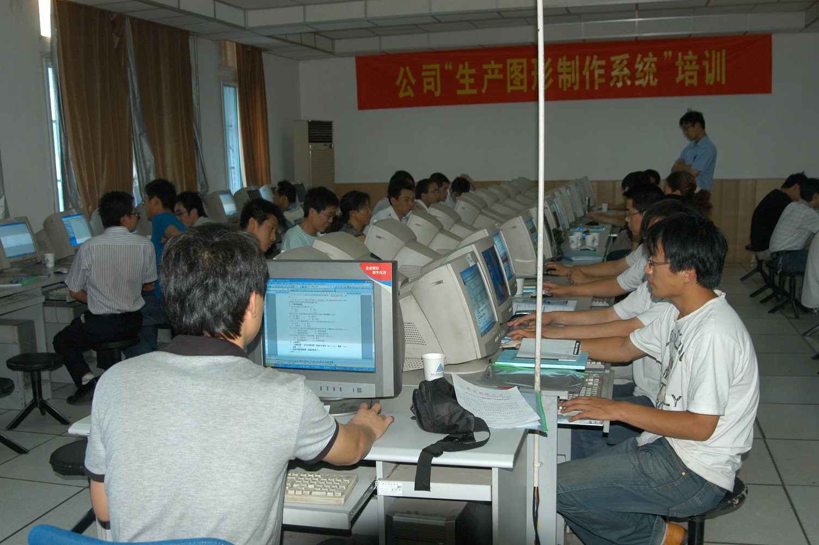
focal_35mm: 36
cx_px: 410
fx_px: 818
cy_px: 272
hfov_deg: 53.2
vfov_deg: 36.8
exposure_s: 1/60
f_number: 4.5
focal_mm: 24
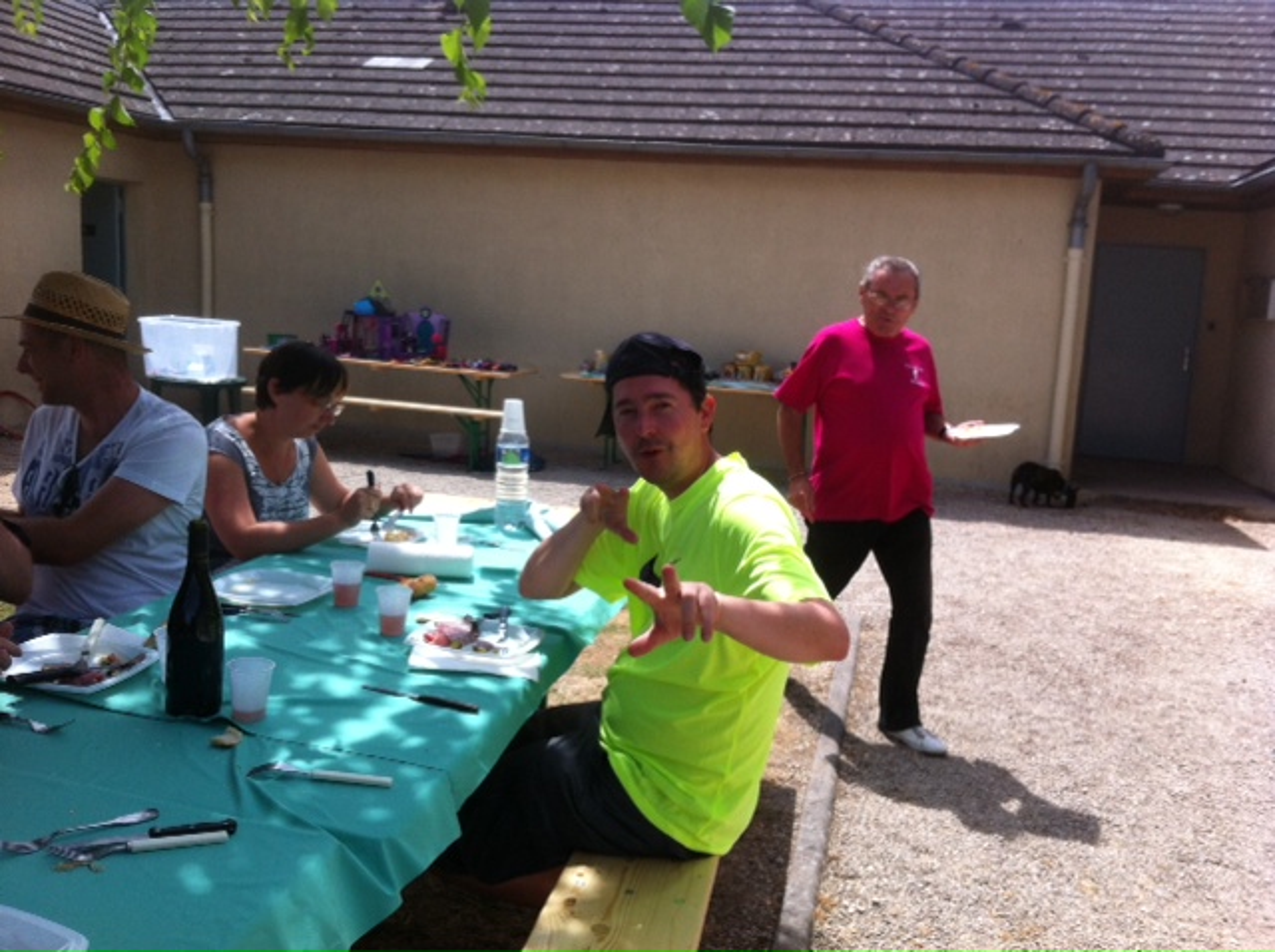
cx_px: 638
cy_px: 476
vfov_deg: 40.6
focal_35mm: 35
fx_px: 1287
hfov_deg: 52.7
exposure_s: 1/1117
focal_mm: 3.85
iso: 80
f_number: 2.8
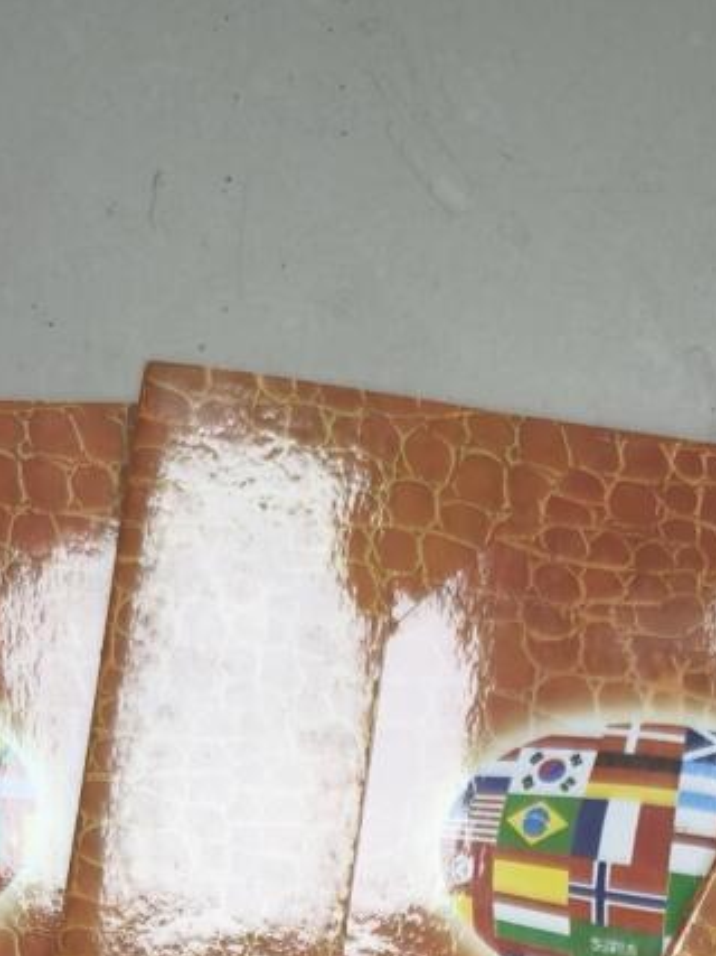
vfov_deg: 15.9
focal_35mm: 97
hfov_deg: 15.2
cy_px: 1903
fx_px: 2676
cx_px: 378
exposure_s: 1/100
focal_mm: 5.6
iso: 248
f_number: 1.57
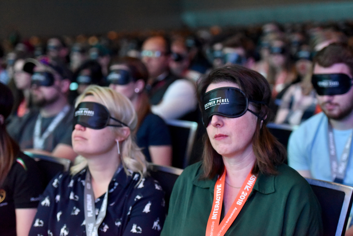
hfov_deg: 26.0
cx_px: 176
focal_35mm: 78
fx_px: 765
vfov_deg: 17.5
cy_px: 118
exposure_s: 1/160
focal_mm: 78
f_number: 3.2
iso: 10000
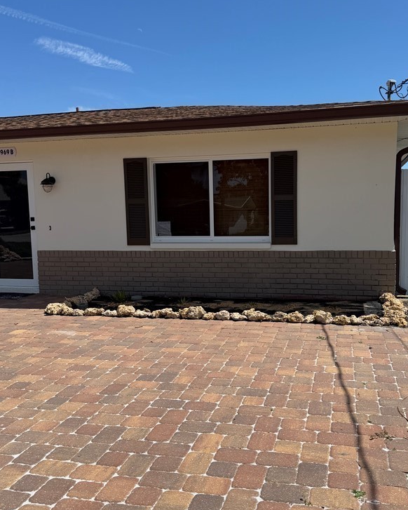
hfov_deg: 44.4
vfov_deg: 54.2
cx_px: 236
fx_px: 498
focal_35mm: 33
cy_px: 267
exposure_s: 1/7353
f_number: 1.78
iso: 80
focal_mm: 6.76
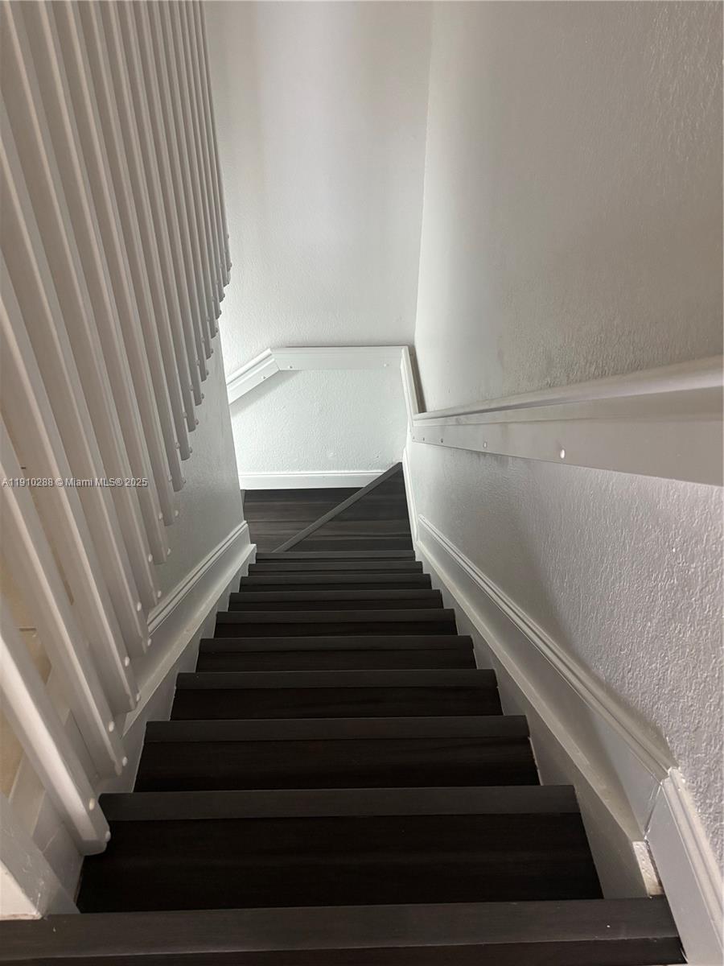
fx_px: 725
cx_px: 362
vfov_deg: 67.3
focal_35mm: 26
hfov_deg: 53.1
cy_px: 483
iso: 500
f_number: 1.6
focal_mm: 5.96
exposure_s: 1/60
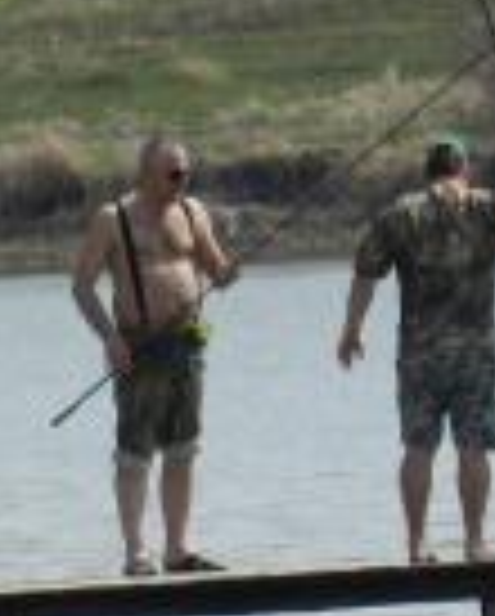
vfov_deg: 1.3
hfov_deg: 1.0
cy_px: 180
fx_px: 27116
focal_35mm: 1484
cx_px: 531
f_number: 5.7
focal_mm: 82.9
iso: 160
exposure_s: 1/800
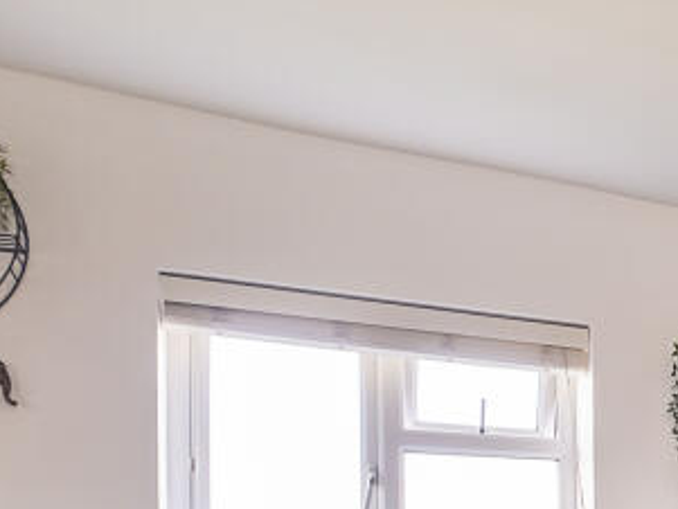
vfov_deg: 26.3
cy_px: 618
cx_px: 1056
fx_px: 960
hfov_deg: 26.2
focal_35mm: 49
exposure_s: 1/20
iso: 500
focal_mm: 10
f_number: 5
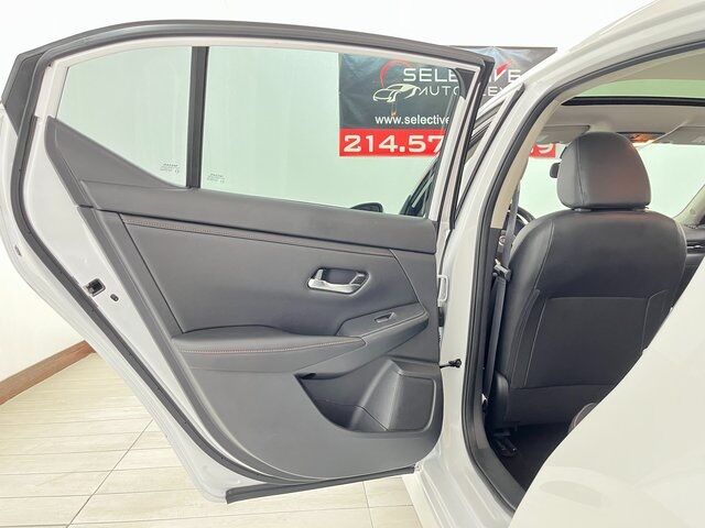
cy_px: 264
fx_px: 530
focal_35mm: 26
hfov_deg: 67.3
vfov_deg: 53.1
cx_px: 352
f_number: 1.6
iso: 500
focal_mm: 5.1
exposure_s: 1/40
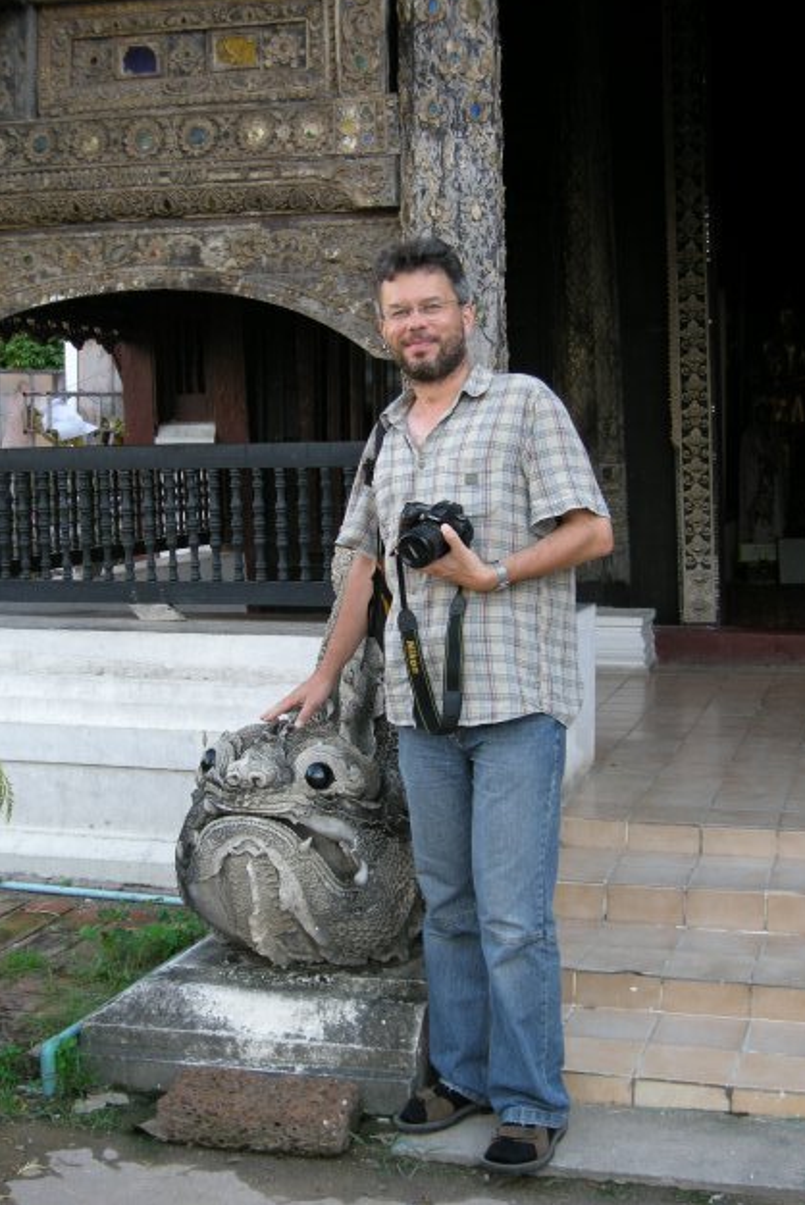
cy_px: 591
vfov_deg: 38.9
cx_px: 368
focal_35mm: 51
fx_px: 1709
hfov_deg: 26.5
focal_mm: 10.1
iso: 64
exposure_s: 1/57.8
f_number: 3.1
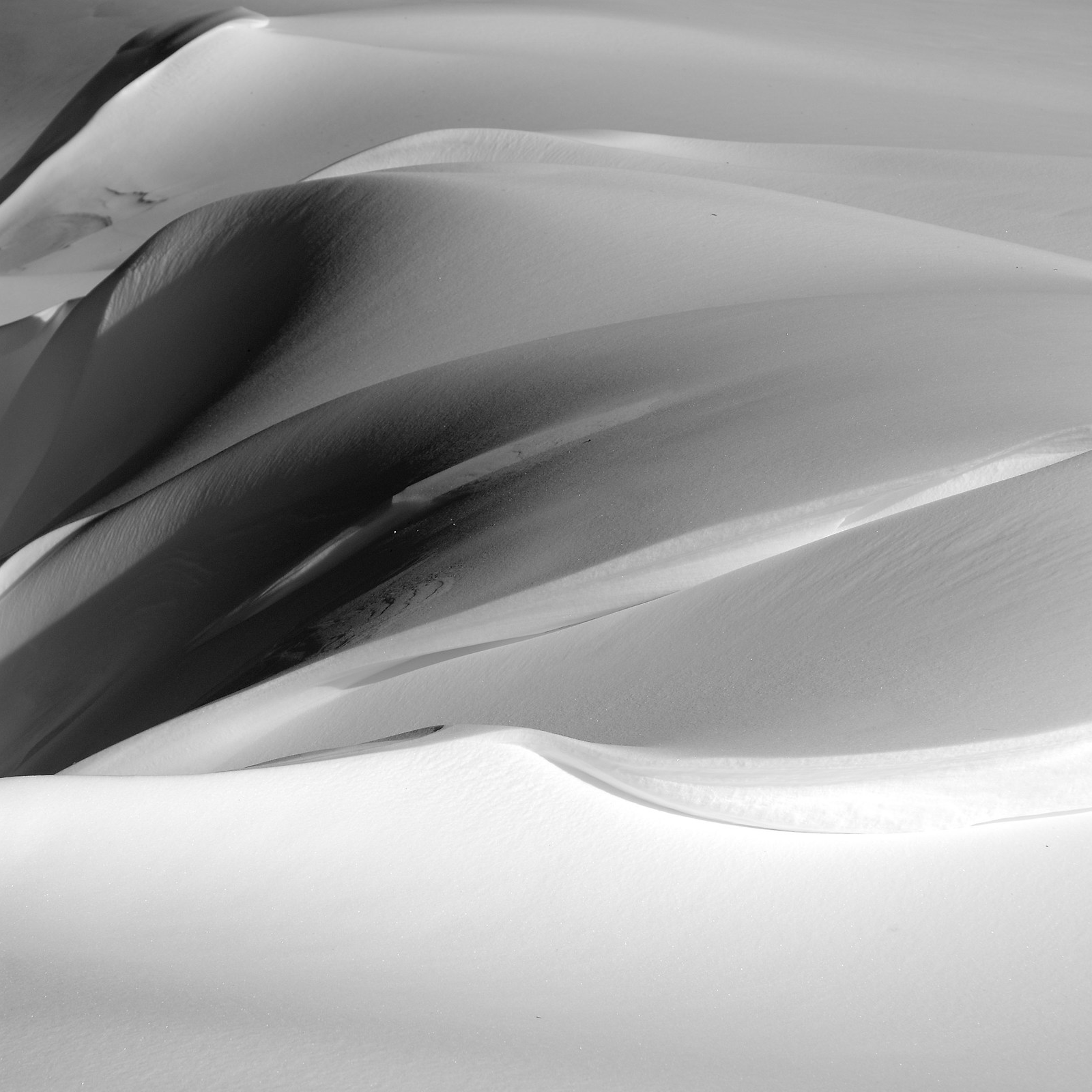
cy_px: 736
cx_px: 547
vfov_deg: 13.0
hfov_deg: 13.0
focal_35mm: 134
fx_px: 4783
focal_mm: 70
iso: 100
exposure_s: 1/500
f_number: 9
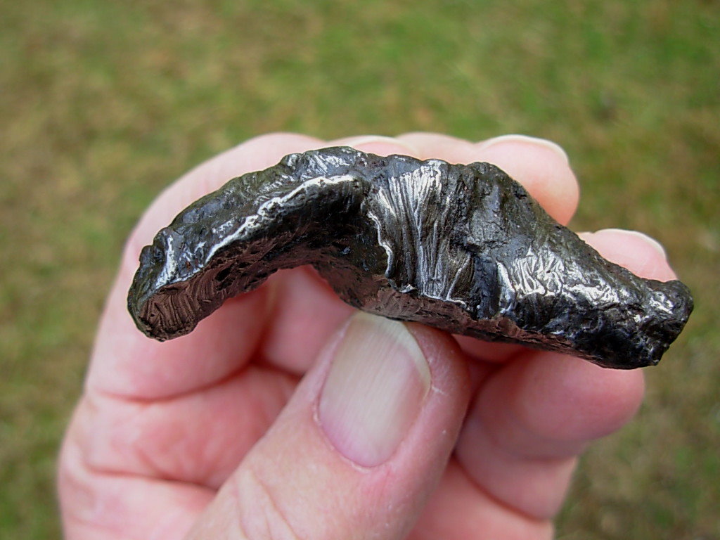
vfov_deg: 37.7
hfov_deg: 49.0
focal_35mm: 38
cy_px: 270
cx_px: 360
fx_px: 790
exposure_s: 1/222
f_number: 2.9
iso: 50
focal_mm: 6.3
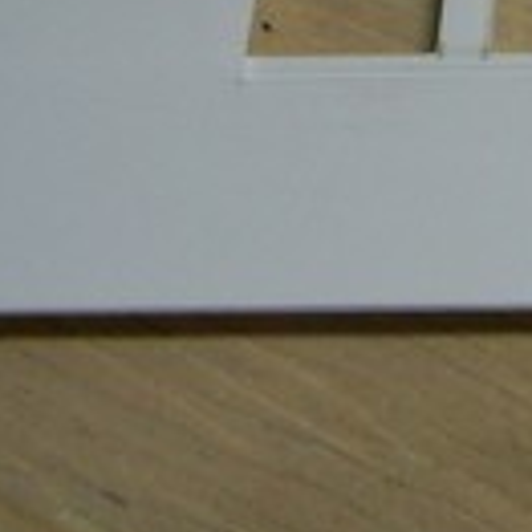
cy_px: -179
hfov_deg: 13.1
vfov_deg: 13.6
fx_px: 2139
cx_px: 889
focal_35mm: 123
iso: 350
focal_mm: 5
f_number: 3.5
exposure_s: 1/124
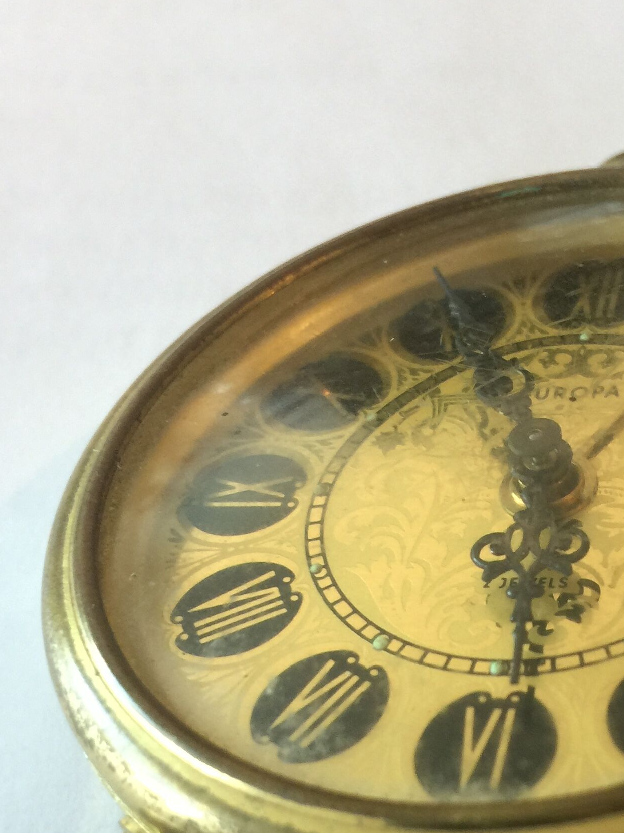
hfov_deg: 24.9
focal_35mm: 57
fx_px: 1371
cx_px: 554
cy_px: 669
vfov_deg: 32.8
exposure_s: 1/17
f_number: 2.2
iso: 50
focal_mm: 4.15
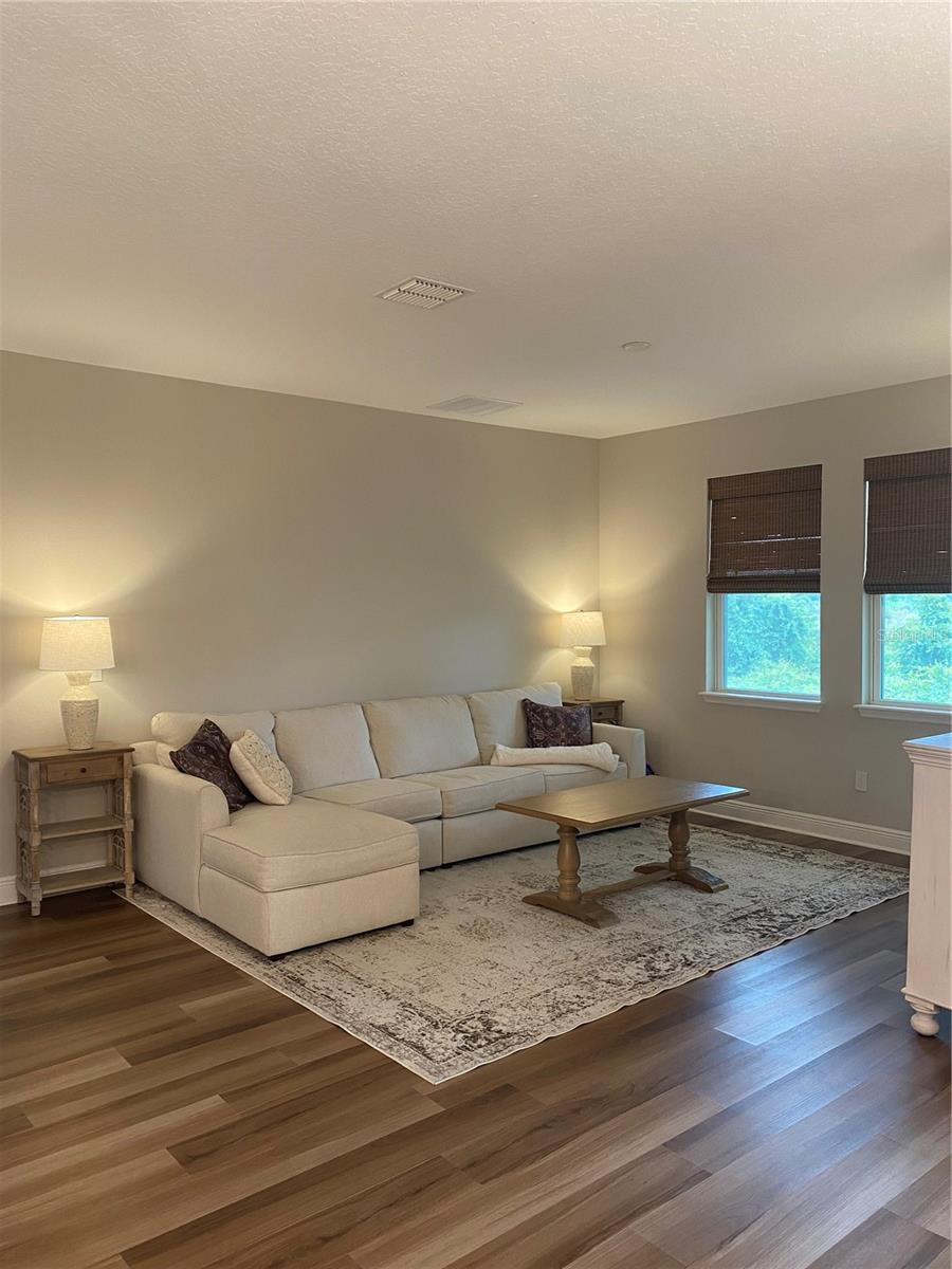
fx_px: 953
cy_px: 634
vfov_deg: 67.3
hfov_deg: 53.1
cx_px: 476
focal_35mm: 26
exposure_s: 1/60
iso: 125
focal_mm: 4.25
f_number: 1.8
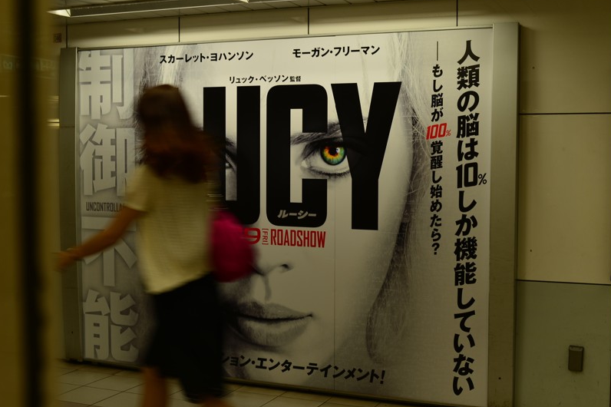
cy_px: 226
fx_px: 763
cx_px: 325
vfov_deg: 29.8
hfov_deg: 43.6
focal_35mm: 45
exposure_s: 1/25
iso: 100
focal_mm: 35
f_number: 5.6
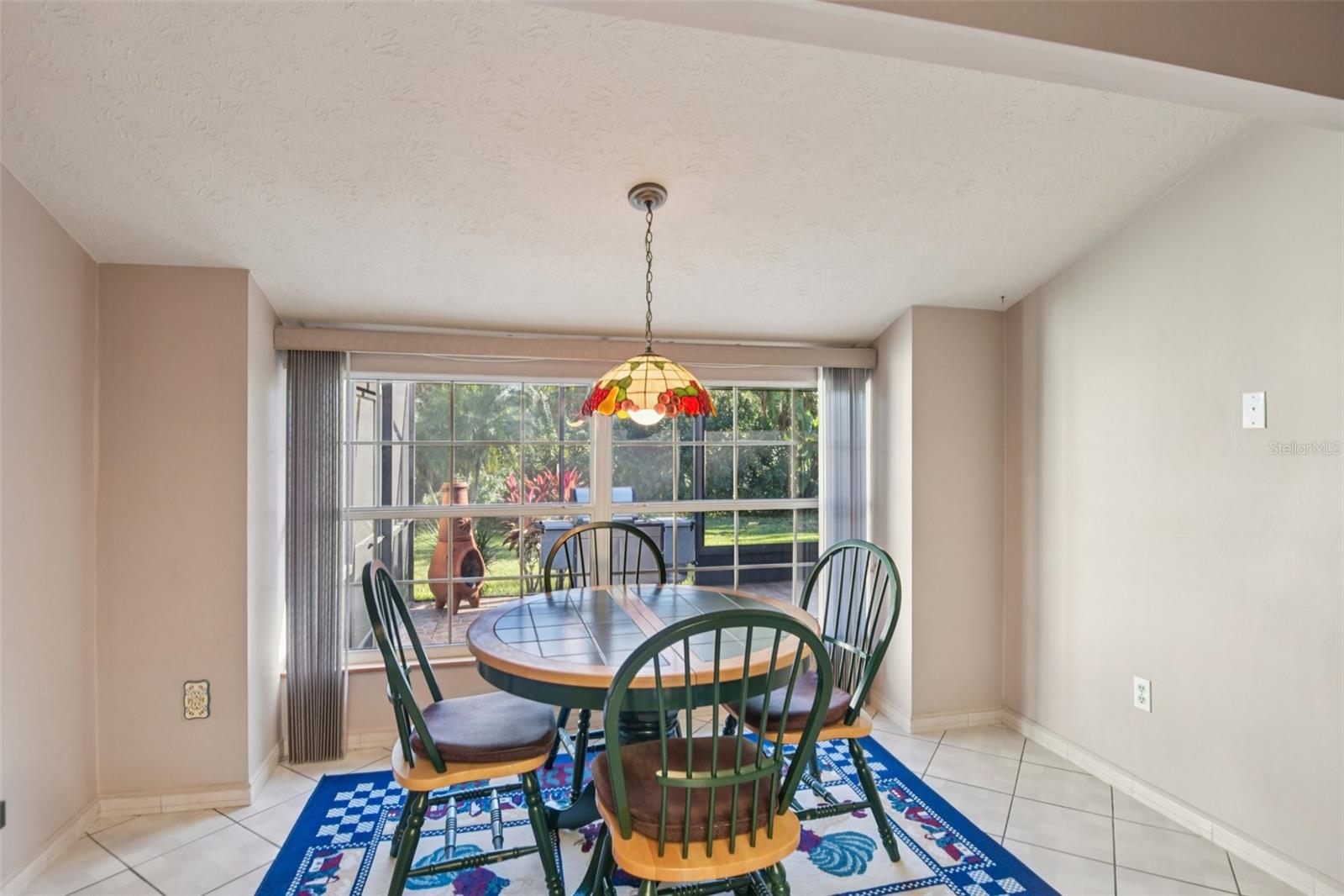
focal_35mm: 18
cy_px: 448
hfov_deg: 90.0
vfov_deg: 67.4
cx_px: 672
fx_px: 672
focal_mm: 18
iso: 400
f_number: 8
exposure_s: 1/20
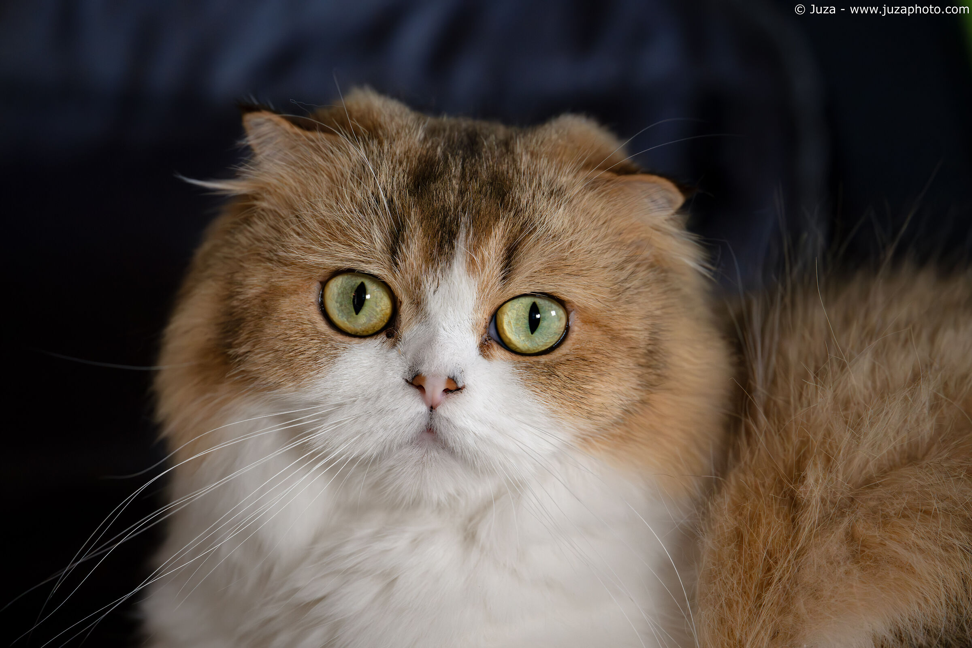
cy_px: 324
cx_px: 486
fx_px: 10799
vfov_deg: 3.4
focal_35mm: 400
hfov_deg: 5.2
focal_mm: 400
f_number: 4.5
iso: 6400
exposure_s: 1/400
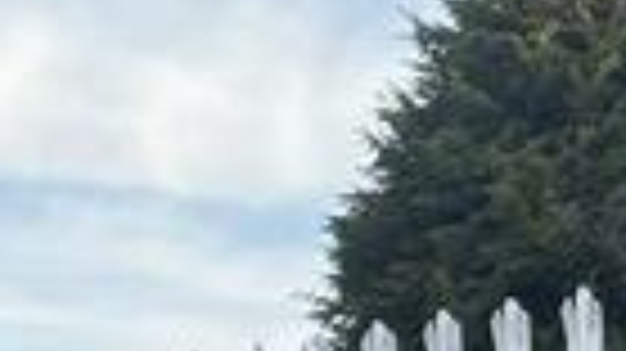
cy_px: 1296
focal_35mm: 182
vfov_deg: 5.9
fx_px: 3019
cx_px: -770
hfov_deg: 10.5
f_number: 1.5
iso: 50
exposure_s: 1/478
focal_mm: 5.7
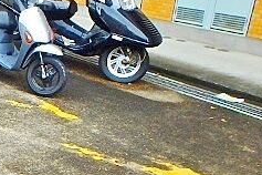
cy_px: 107
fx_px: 429
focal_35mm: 59
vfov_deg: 22.9
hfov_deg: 27.6
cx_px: -87
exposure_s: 1/125
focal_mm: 3.7
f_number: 3.5
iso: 125
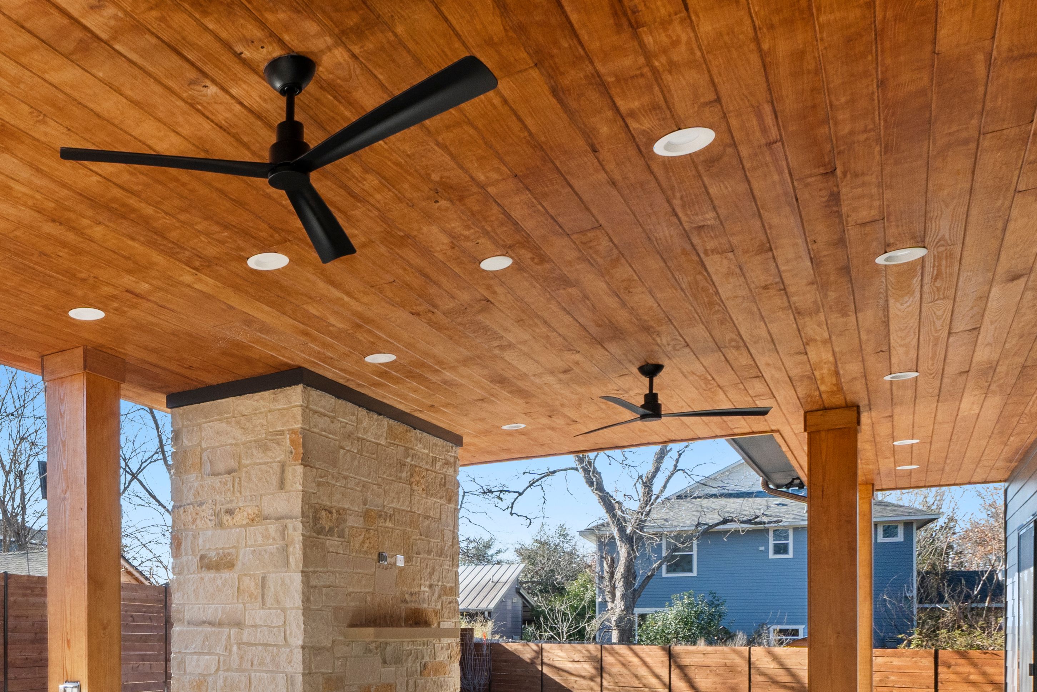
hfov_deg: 54.6
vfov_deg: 37.8
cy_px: 646
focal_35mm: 32
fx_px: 922
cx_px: 203
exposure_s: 1/13
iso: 250
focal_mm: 10
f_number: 11
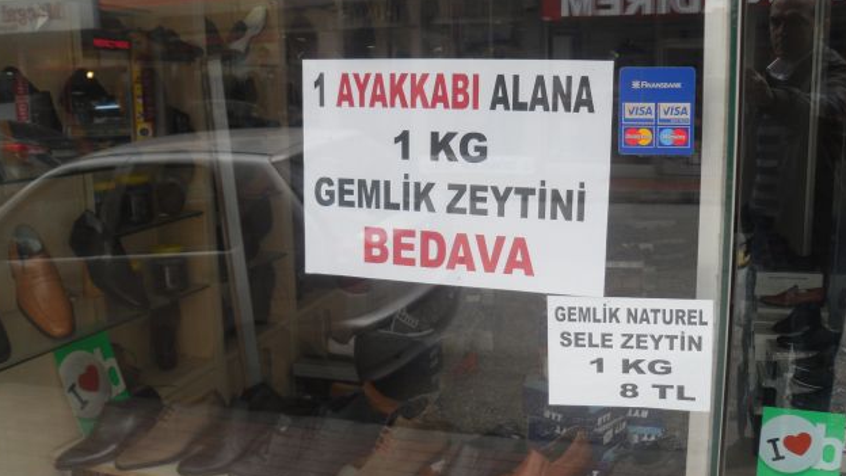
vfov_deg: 31.2
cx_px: 419
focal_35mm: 38
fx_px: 852
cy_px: 244
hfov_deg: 52.8
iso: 100
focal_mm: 6
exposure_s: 1/58
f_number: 2.8
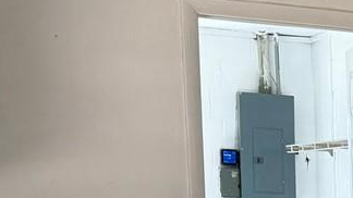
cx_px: 694
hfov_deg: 14.1
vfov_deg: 8.8
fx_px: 1207
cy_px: 423
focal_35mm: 129
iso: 64
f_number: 1.78
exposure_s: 1/120
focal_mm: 6.76
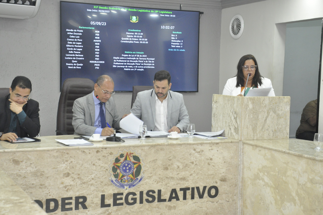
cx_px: 162
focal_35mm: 63
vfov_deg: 21.5
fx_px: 565
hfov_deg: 31.9
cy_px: 108
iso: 1600
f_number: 7.1
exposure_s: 1/60
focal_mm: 42
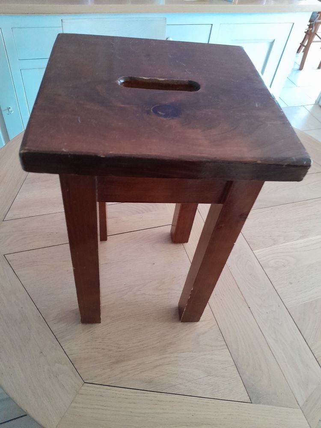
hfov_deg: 53.1
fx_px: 321
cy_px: 214
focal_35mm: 26
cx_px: 160
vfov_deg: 67.3
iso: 640
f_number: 1.8
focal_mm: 3.98
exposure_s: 1/10
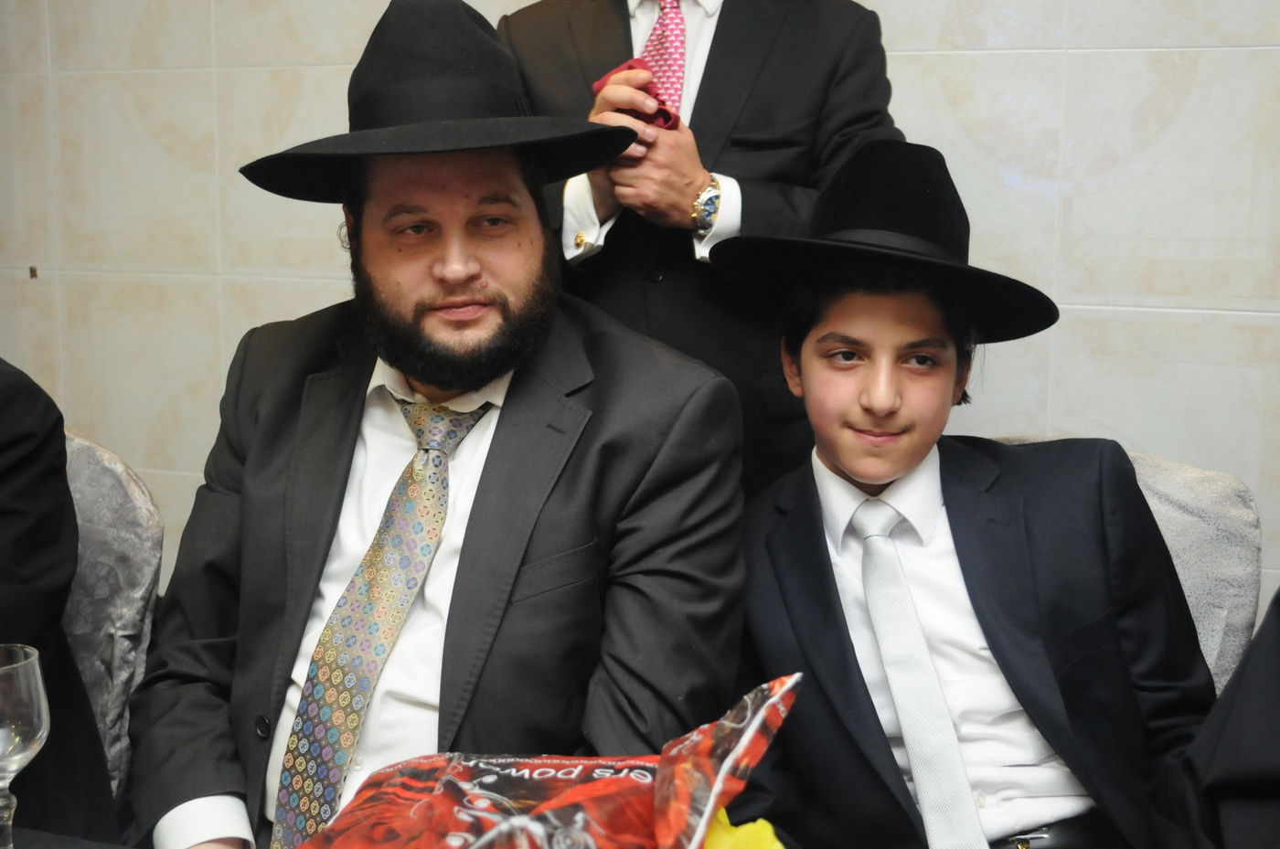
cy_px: 424
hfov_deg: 43.7
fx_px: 1598
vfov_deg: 29.8
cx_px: 640
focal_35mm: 45
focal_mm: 30
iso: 1600
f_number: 4.5
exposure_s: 1/100
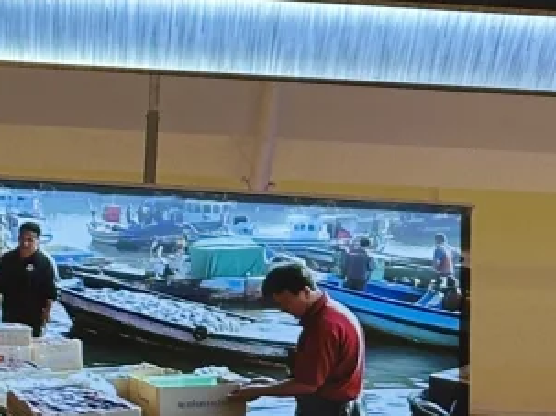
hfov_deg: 8.5
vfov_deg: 6.5
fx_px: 3661
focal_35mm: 228
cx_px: 743
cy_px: 183
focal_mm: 6.86
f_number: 1.78
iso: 80
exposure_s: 1/83
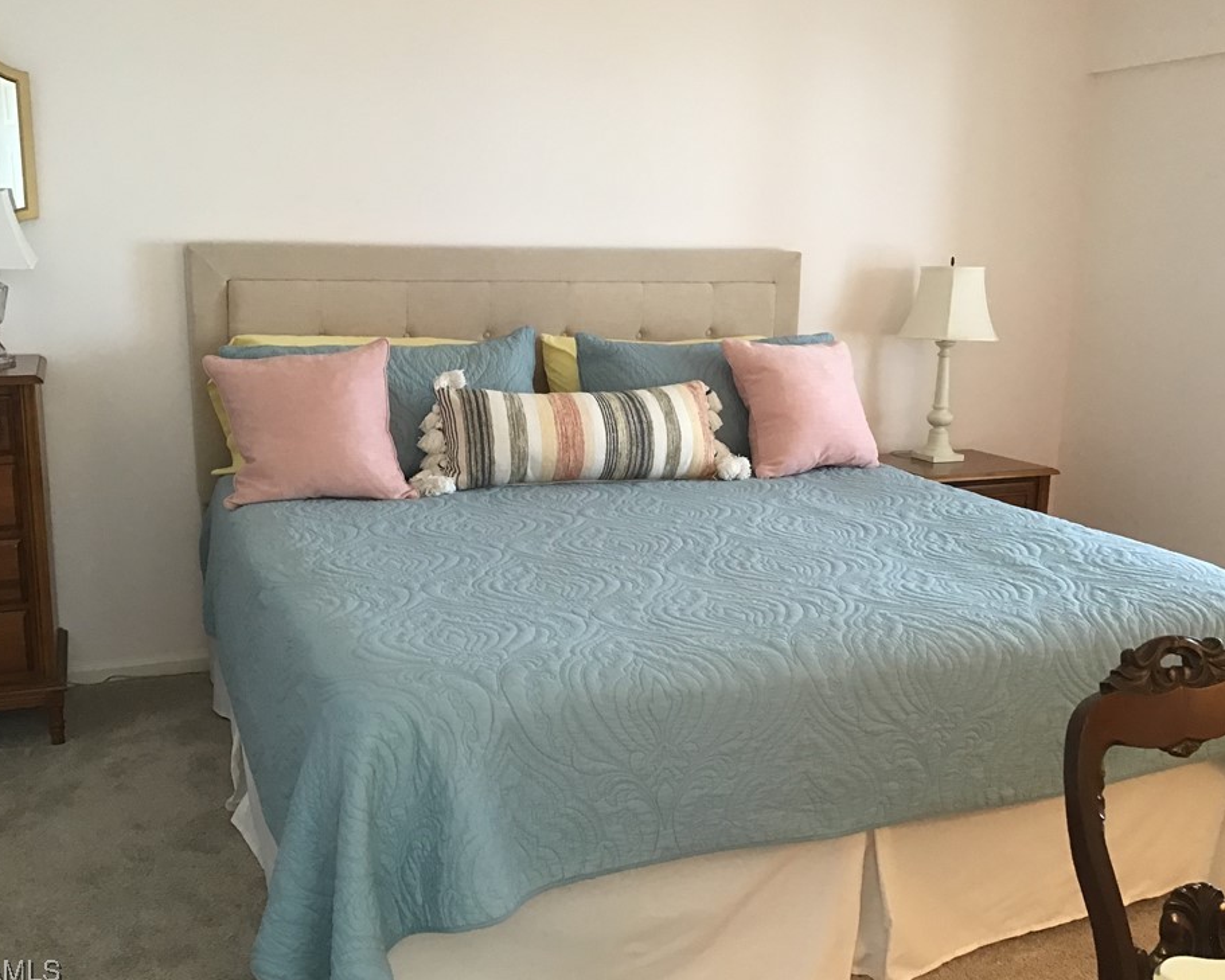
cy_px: 485
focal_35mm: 34
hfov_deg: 52.8
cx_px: 585
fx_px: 1233
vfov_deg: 43.4
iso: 100
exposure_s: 1/30
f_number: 2.4
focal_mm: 3.3
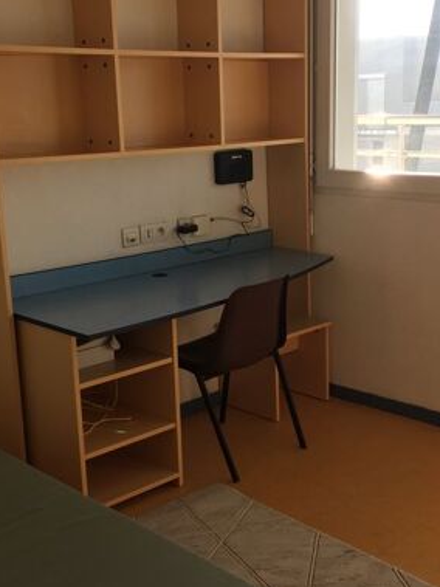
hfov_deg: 29.6
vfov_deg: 38.9
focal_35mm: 49
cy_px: 310
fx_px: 831
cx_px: 242
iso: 32
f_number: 2.2
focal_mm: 4.15
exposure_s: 1/388
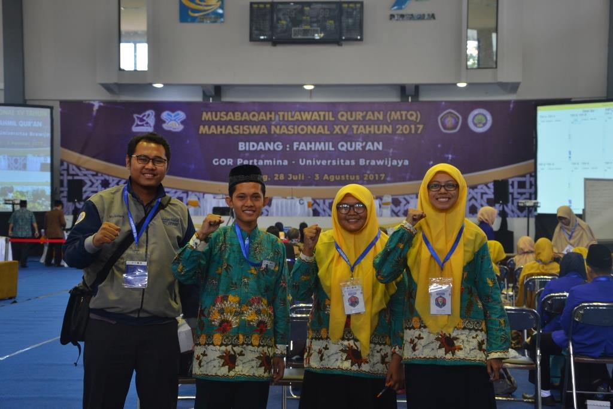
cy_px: 204
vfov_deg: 21.6
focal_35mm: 63
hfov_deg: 31.9
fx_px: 1073
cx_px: 306
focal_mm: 42
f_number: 4.8
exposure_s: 1/25
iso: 400
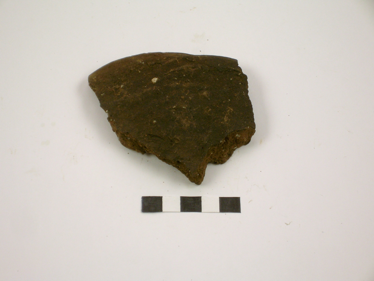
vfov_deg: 14.5
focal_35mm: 102
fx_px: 1102
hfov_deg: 19.3
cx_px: 187
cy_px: 140
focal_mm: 17.1
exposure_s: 1/12
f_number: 4.9
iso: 50
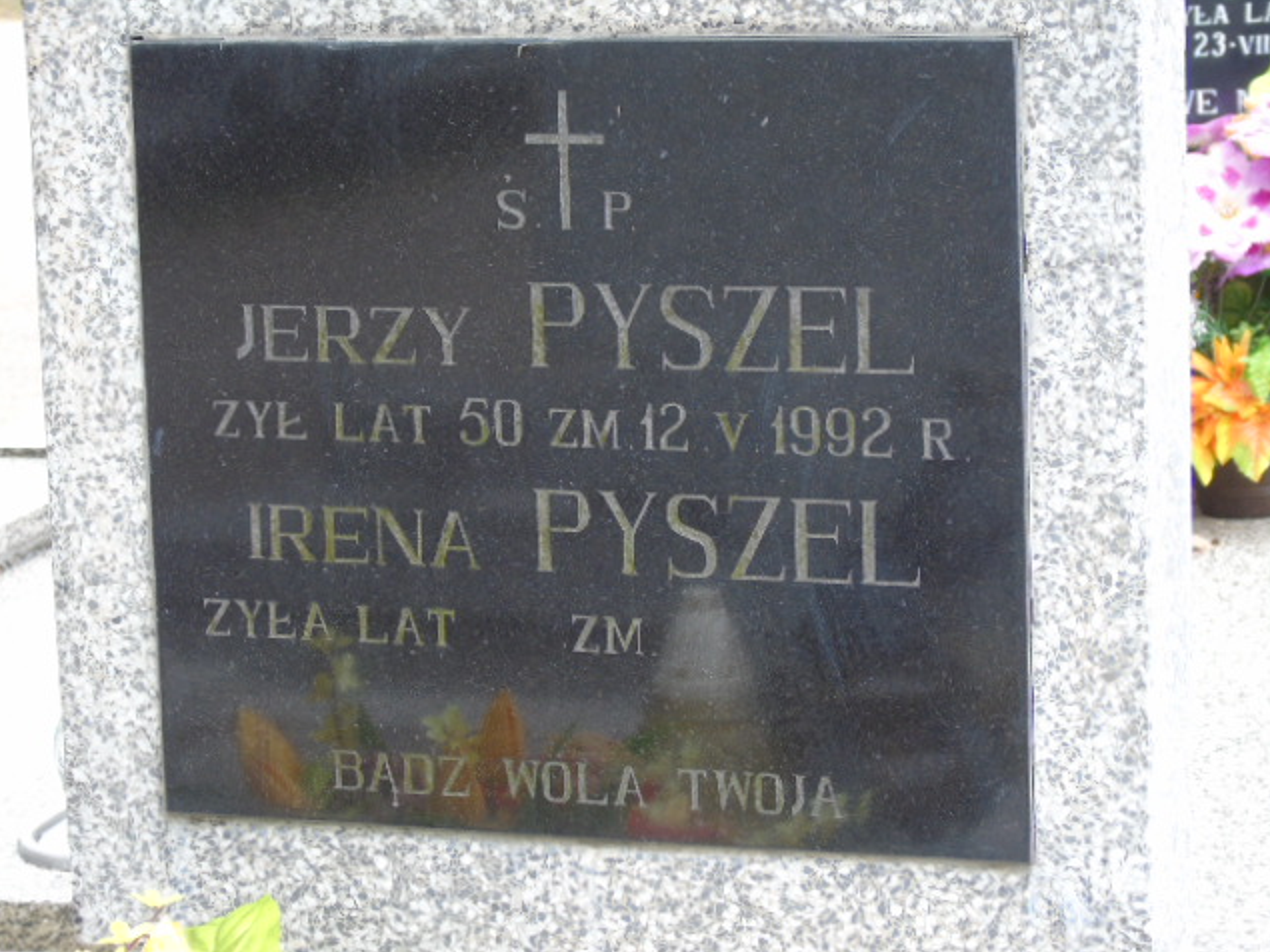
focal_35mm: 125
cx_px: 636
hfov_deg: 15.8
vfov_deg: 11.9
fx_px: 4585
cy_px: 474
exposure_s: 1/30
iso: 100
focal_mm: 22
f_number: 4.6
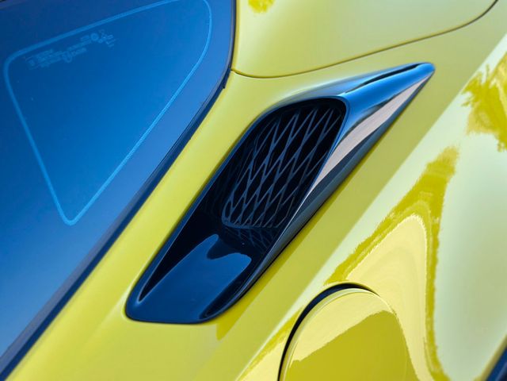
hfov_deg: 39.7
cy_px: 190
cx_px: 254
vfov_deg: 30.3
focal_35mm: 48
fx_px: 703
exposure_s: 1/1120
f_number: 1.78
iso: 80
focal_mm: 6.86
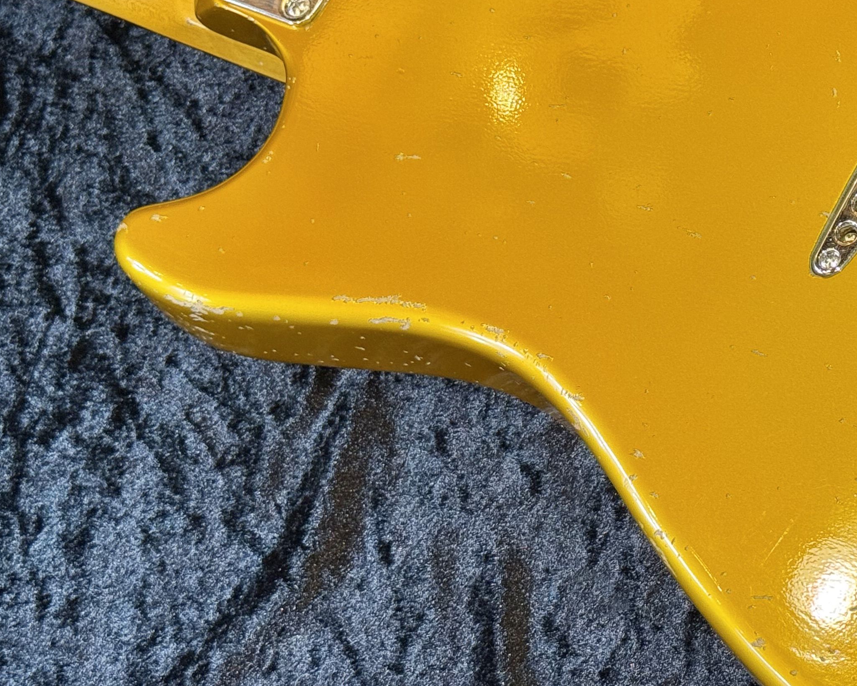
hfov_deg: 20.4
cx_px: 748
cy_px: 234
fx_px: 2334
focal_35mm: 92
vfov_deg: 16.7
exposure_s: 1/60
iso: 125
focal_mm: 6.76
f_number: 1.78
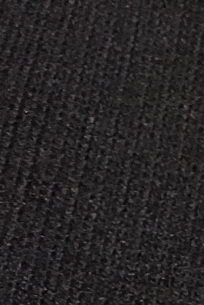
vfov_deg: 9.3
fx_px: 1672
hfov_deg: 5.9
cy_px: 743
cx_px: 827
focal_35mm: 197
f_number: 2.2
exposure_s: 1/8
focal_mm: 4.15
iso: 125
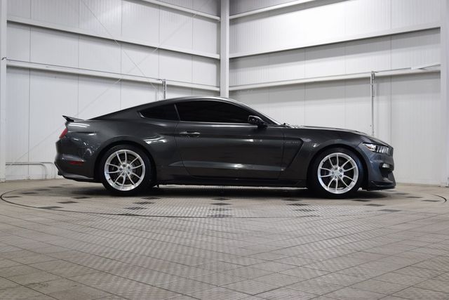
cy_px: 150
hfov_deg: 45.0
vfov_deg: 30.9
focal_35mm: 44
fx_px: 543
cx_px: 224
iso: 400
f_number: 6.3
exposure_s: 1/20
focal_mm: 29
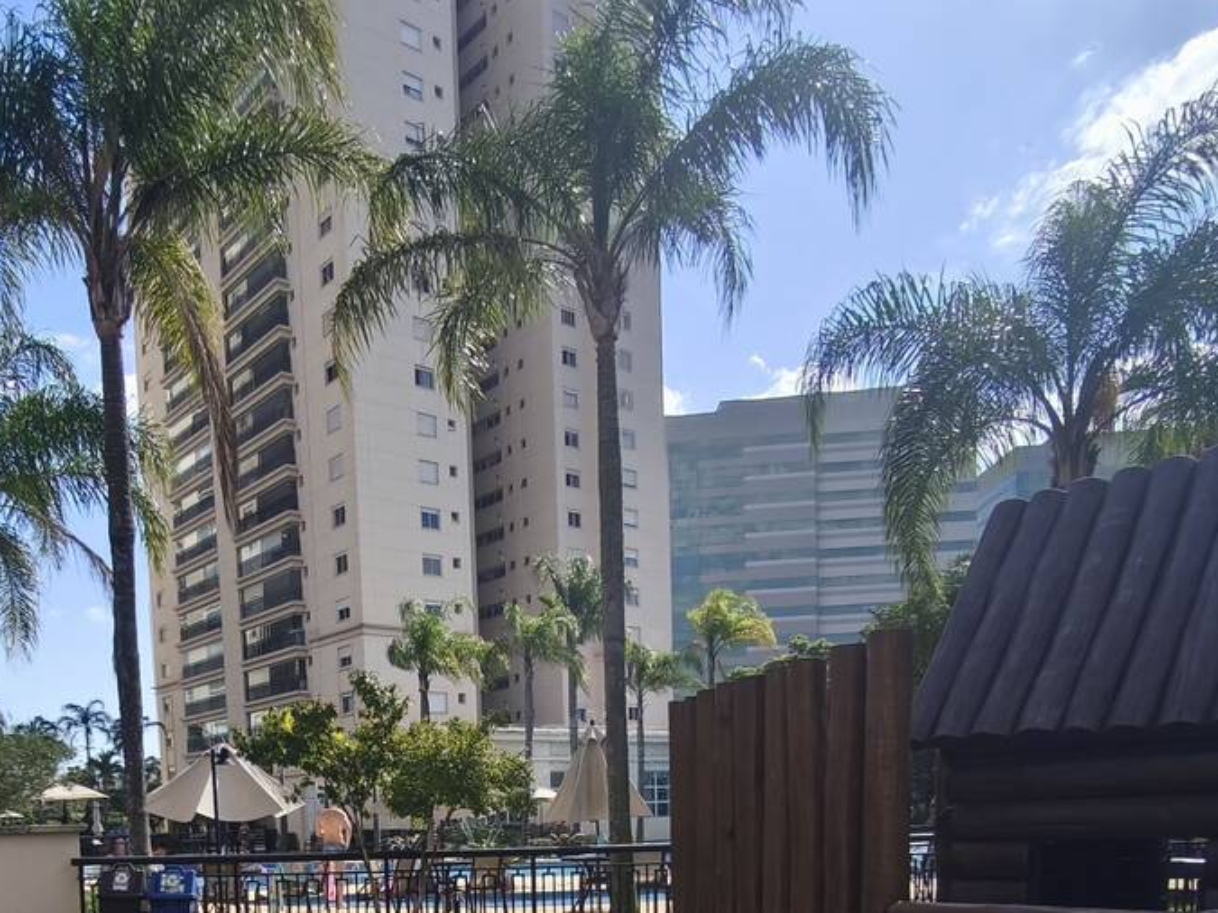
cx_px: 422
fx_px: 1126
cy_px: 915
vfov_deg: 39.0
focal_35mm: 32
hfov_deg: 55.8
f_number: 2.2
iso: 50
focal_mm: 1.91
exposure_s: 1/567
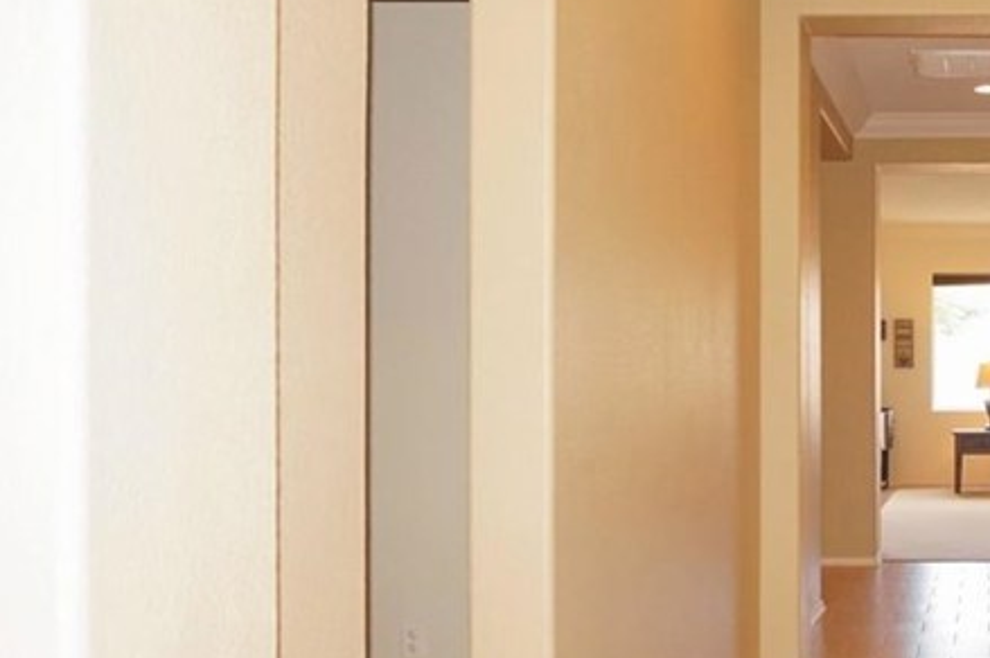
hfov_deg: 32.9
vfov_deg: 24.1
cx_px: 974
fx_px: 1539
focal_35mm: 56
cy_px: 407
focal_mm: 16
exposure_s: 1/160
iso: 1250
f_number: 4
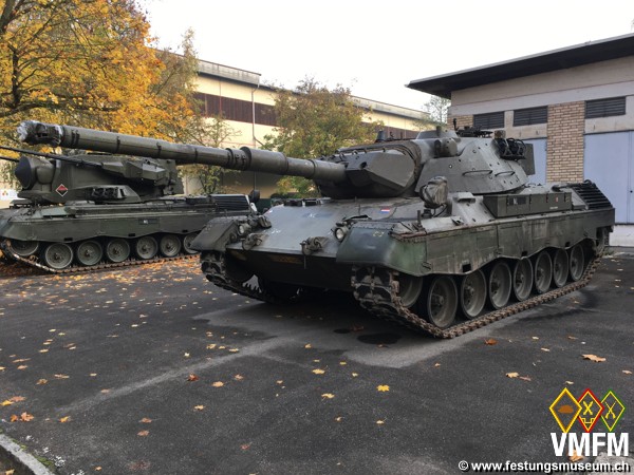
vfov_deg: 48.2
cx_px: 317
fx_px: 531
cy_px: 238
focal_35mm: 29
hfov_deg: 61.7
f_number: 2.2
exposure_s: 1/100
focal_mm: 4.15
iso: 32
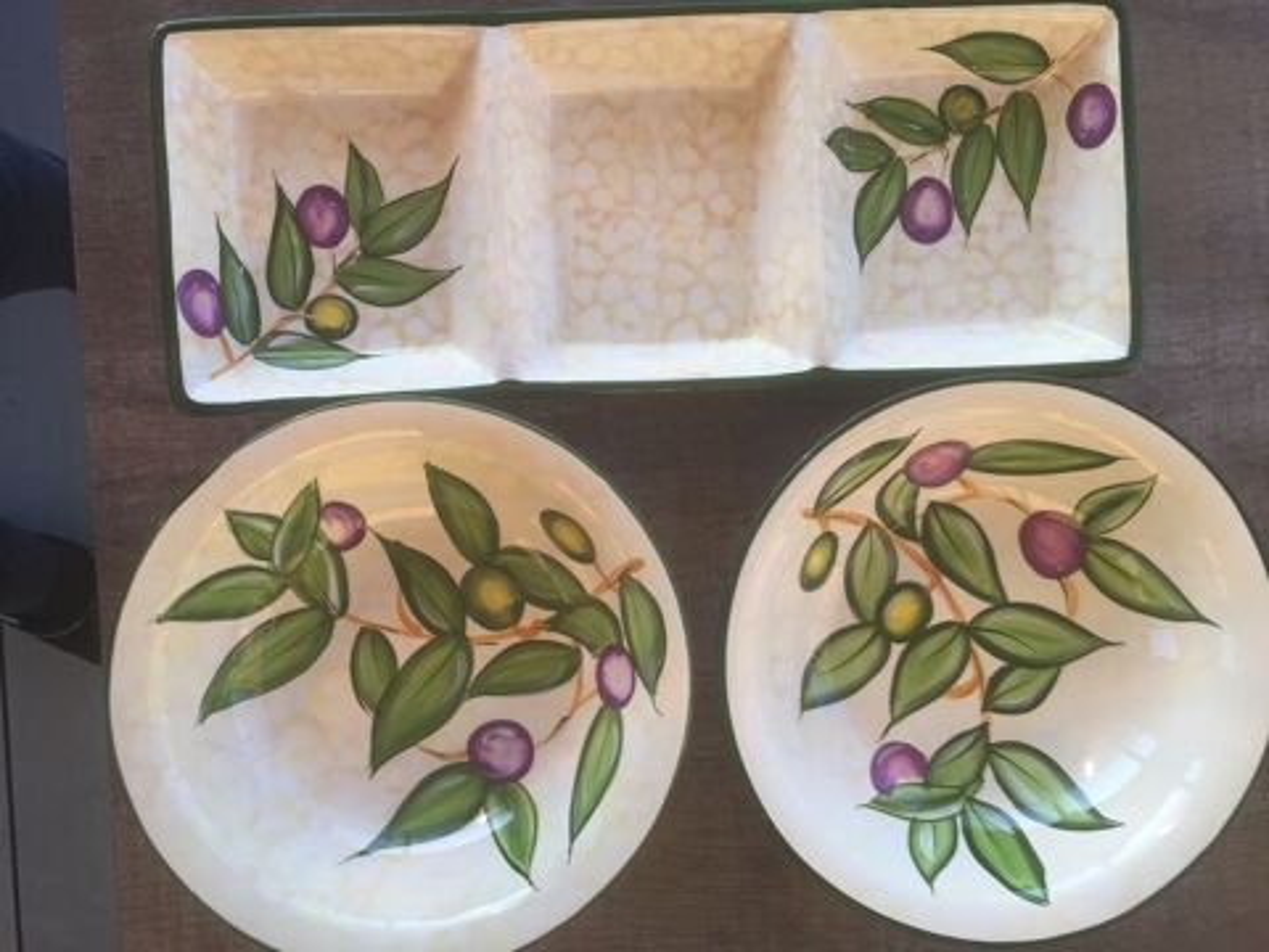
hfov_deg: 61.7
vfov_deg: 48.2
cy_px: 476
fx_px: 1063
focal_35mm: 29
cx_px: 634
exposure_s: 1/100
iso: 32
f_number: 2.2
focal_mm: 4.15
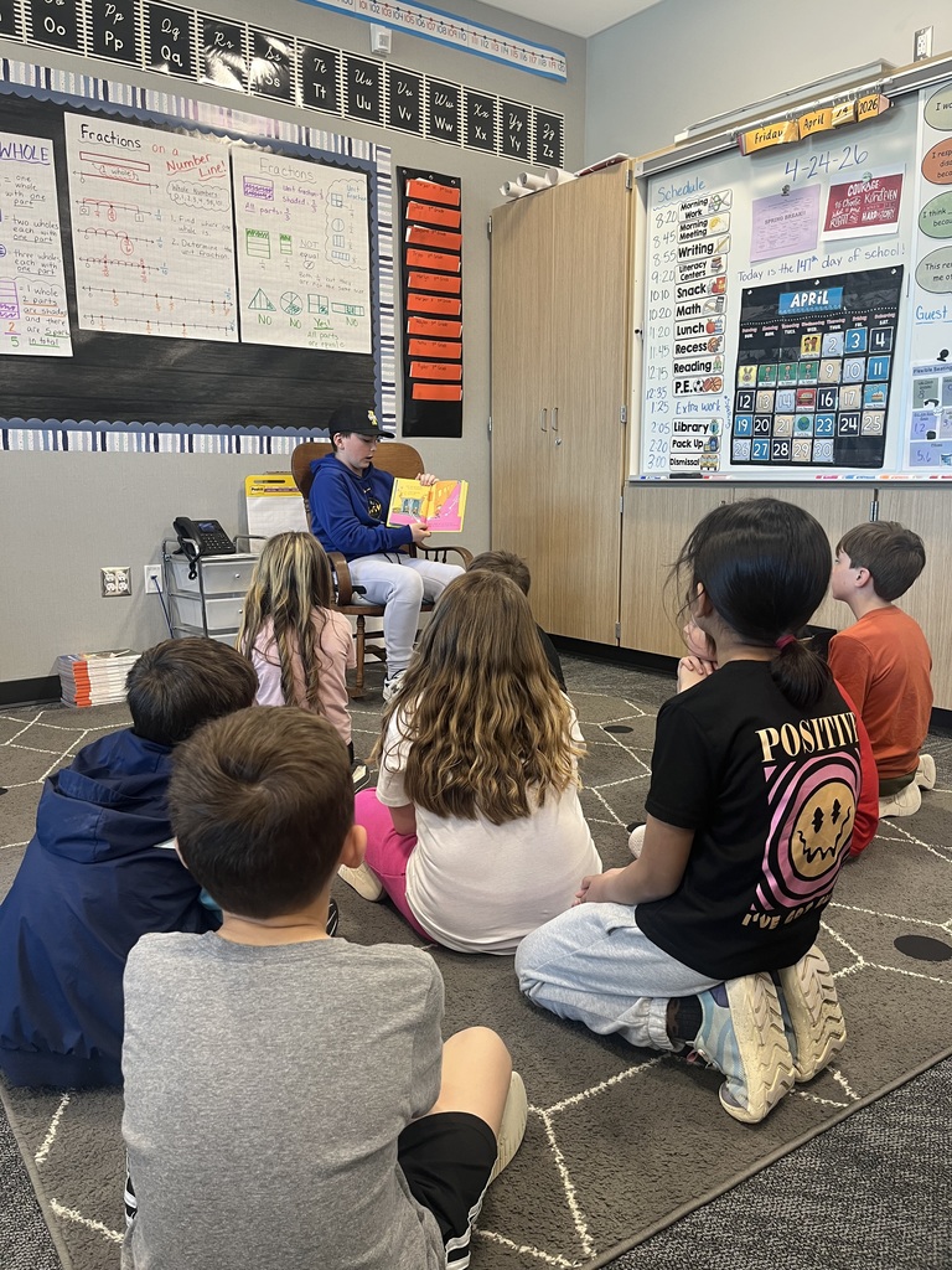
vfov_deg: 67.3
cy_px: 635
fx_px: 953
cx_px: 476
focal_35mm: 26
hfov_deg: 53.1
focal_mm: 5.1
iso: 80
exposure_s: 1/60
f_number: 1.6
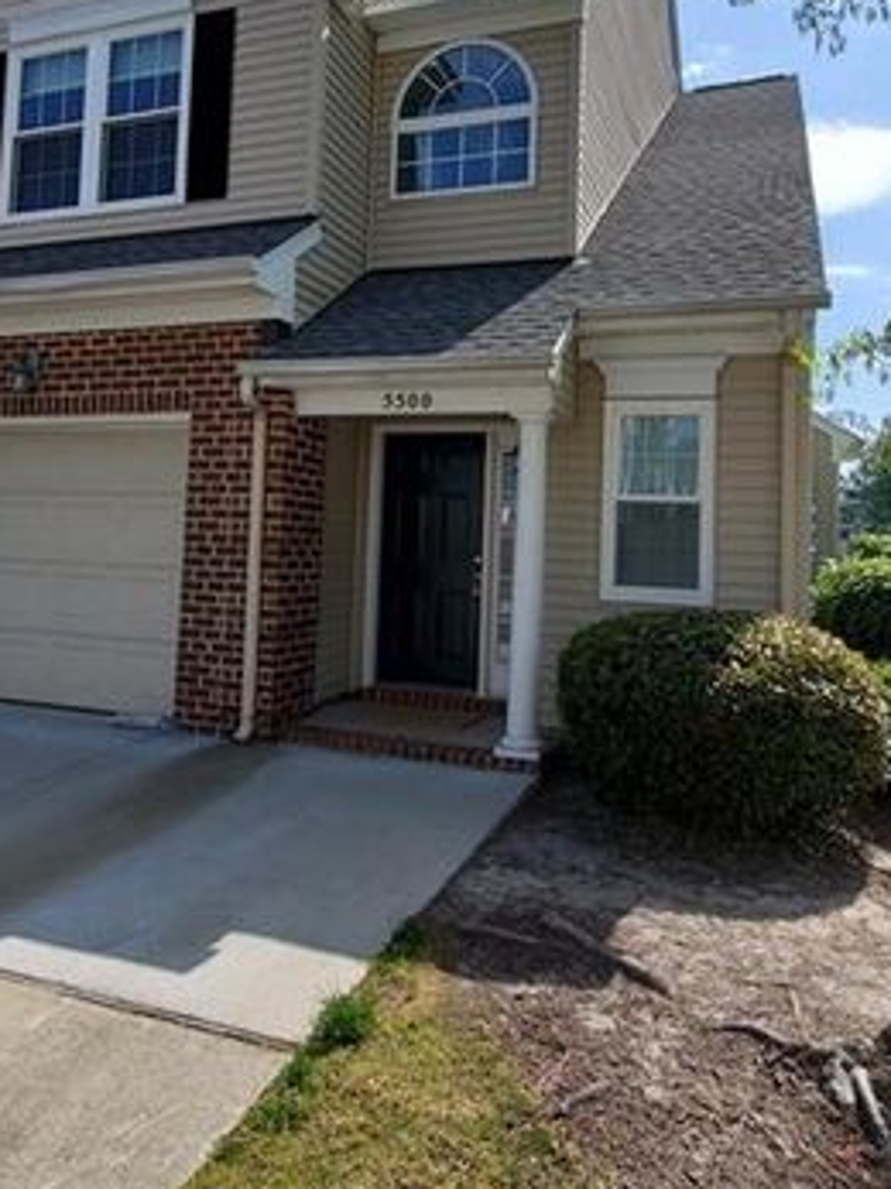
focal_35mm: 25
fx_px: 859
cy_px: 464
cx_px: 442
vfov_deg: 68.6
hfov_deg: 54.9
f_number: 2.2
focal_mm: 1.8
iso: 50
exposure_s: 1/1505
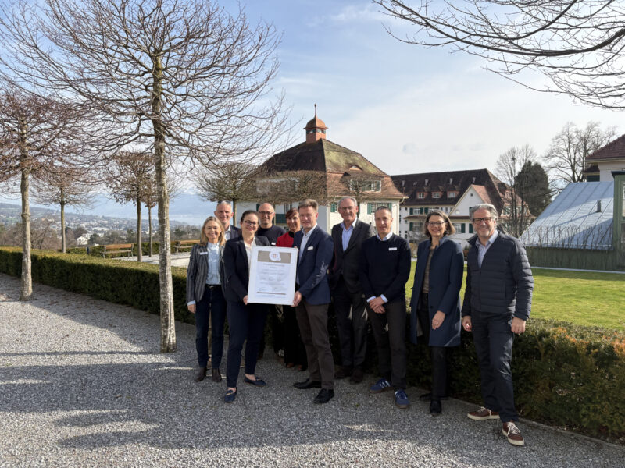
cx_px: 312
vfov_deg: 53.1
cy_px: 234
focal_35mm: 26
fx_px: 469
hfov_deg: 67.3
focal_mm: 5.96
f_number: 1.6
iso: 50
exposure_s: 1/2141
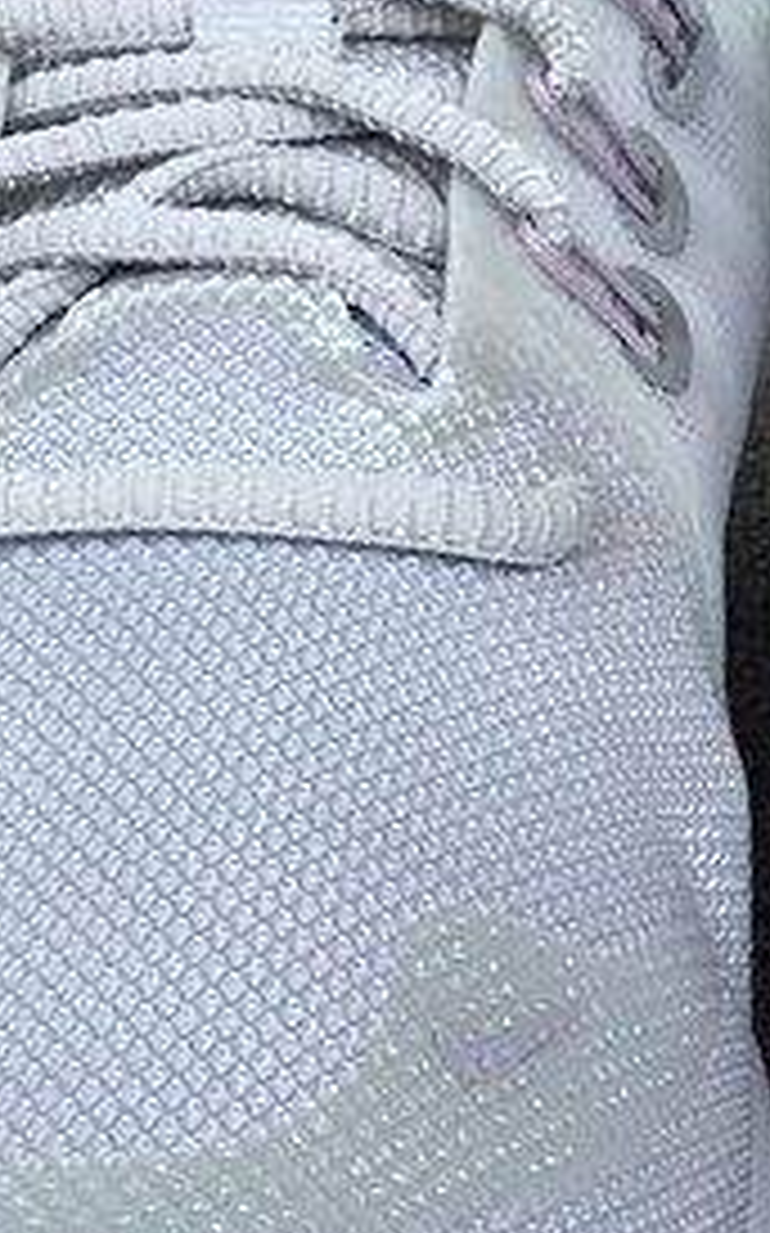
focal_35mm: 108
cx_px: 928
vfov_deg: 19.3
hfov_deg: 11.8
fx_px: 3630
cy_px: 736
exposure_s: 1/431
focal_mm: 3.3
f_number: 2.4
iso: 25
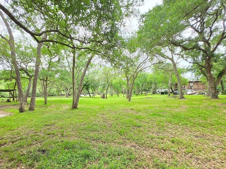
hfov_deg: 94.5
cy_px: 98
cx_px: 110
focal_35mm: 16
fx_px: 104
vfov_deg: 77.6
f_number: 2.2
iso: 25
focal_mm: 1.7
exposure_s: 1/136
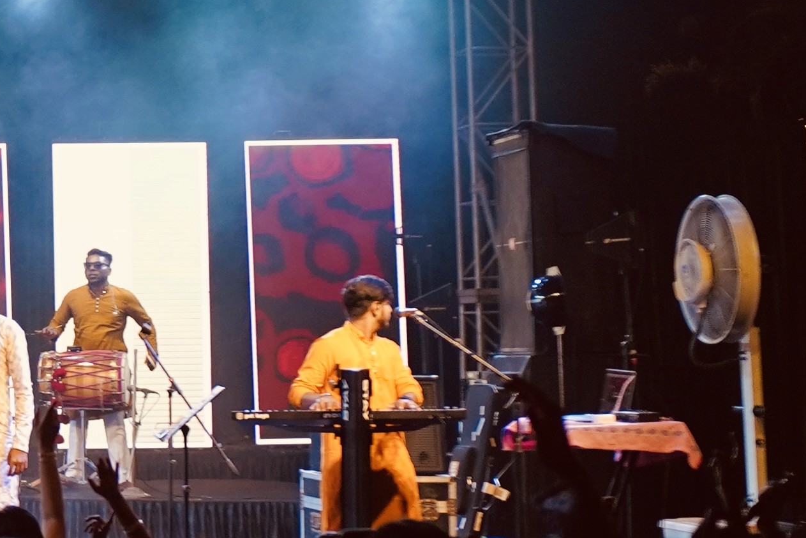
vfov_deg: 14.4
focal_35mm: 95
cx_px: -413
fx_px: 2127
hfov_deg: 18.8
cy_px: 191
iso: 500
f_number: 2.8
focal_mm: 20
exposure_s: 1/200
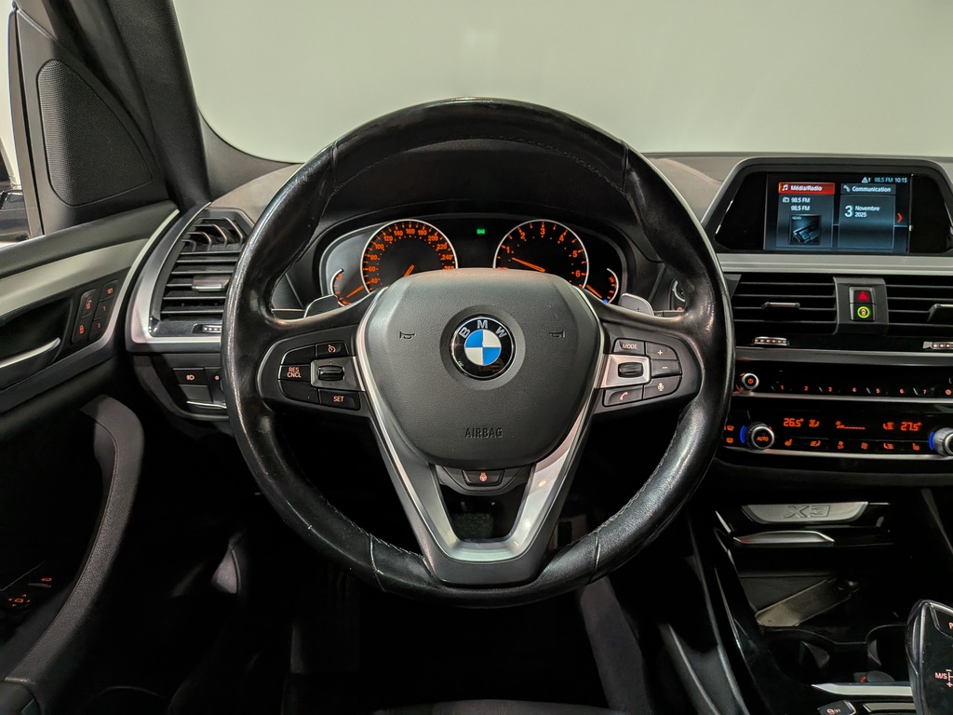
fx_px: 661
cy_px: 358
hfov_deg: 71.6
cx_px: 476
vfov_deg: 56.8
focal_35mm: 24
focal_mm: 4.53
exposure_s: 1/94.8
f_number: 1.7
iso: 27
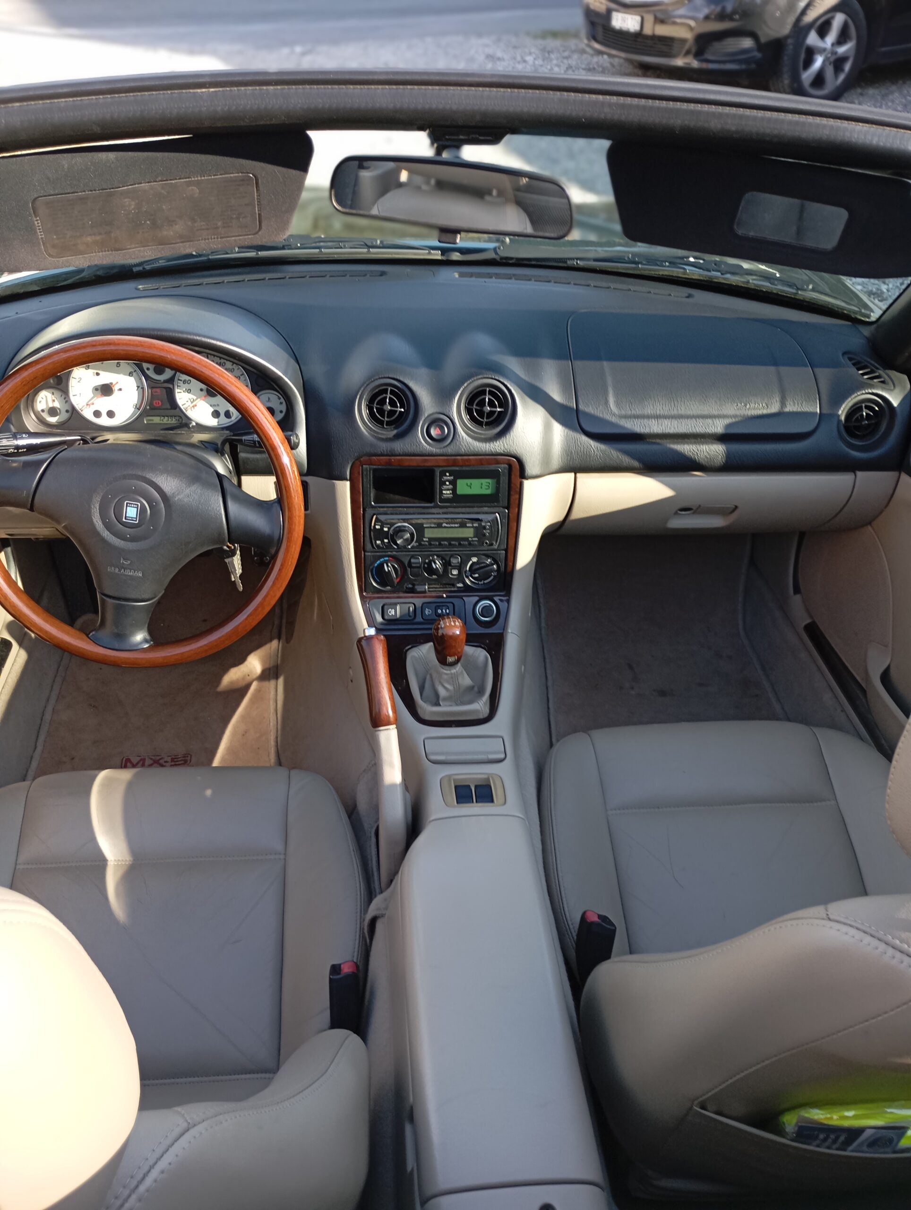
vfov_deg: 63.4
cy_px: 605
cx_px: 456
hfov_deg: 49.9
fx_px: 980
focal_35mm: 28
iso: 175
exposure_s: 1/100
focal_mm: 4.27
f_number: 1.8
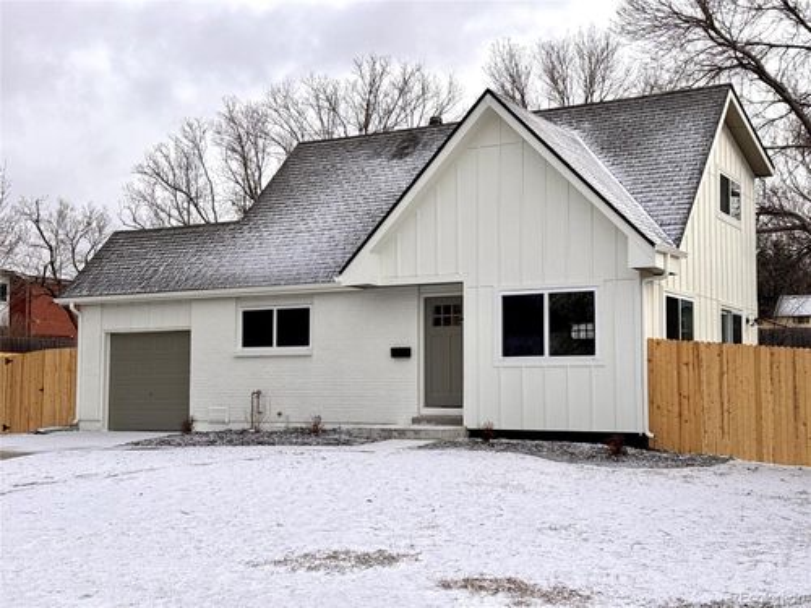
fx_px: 1125
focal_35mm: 48
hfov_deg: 39.7
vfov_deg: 30.3
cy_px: 304
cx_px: 406
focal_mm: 6.76
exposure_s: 1/2415
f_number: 1.78
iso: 64
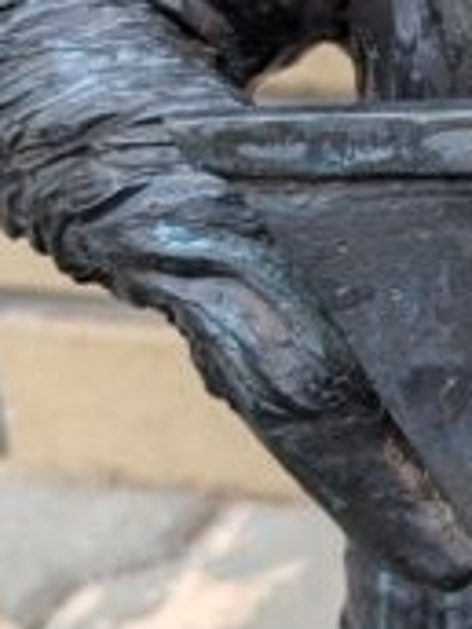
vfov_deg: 13.6
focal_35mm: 143
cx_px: 854
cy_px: 0
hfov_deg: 9.8
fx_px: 2600
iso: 44
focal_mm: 6.81
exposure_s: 1/169
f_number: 1.85
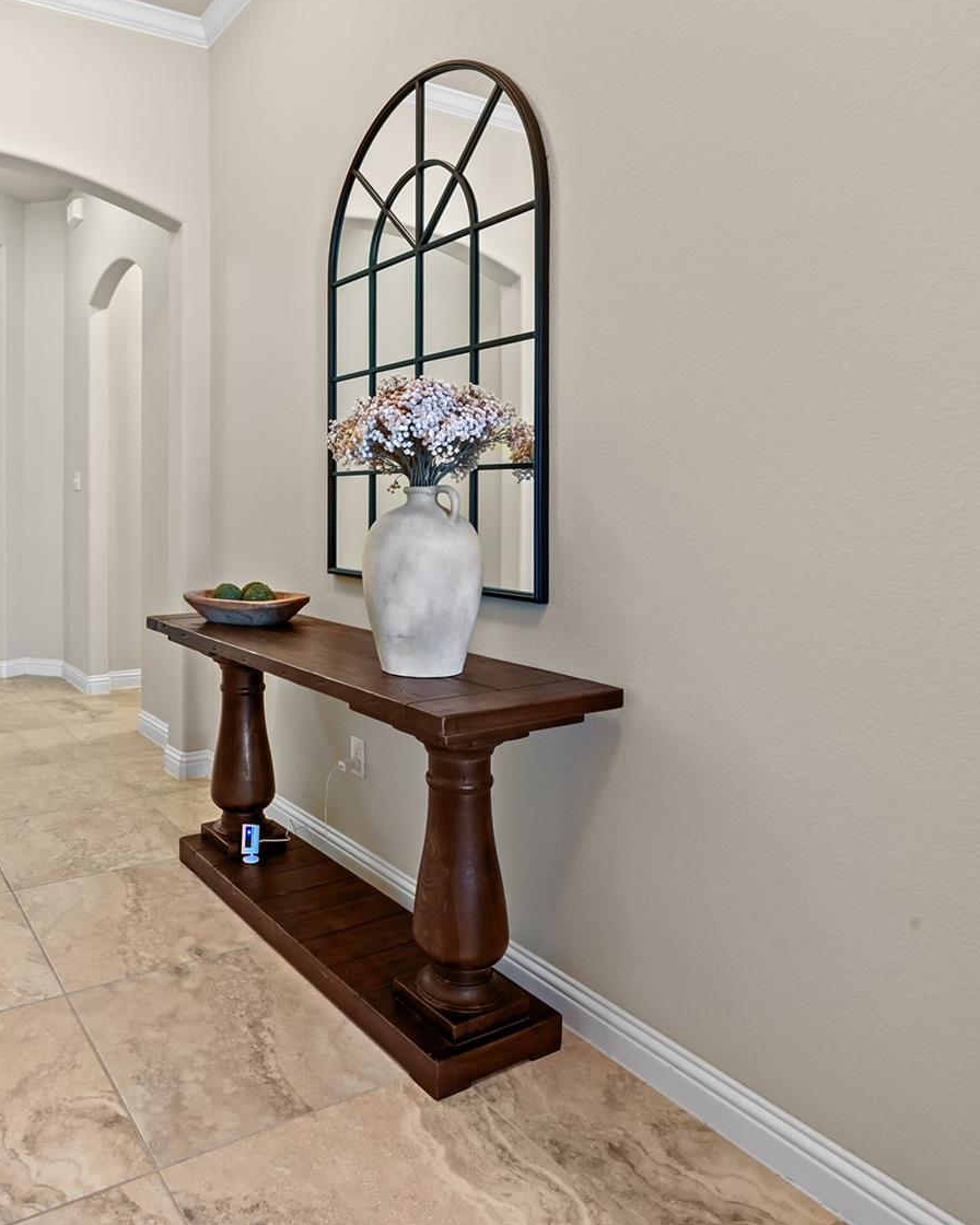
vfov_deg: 69.6
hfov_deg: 56.6
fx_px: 870
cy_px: 493
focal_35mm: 24
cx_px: 276
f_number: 14
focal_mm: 14
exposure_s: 2.5
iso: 200
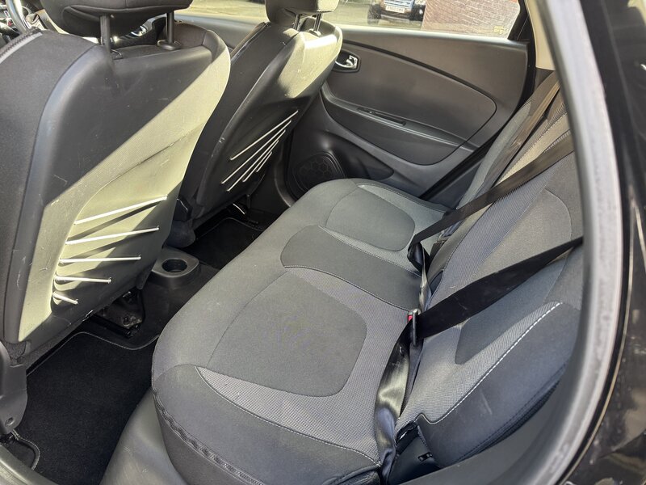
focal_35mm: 24
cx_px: 323
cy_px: 242
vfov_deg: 56.8
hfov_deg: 71.6
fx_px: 448
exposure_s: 1/100
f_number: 1.78
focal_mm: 6.76
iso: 200
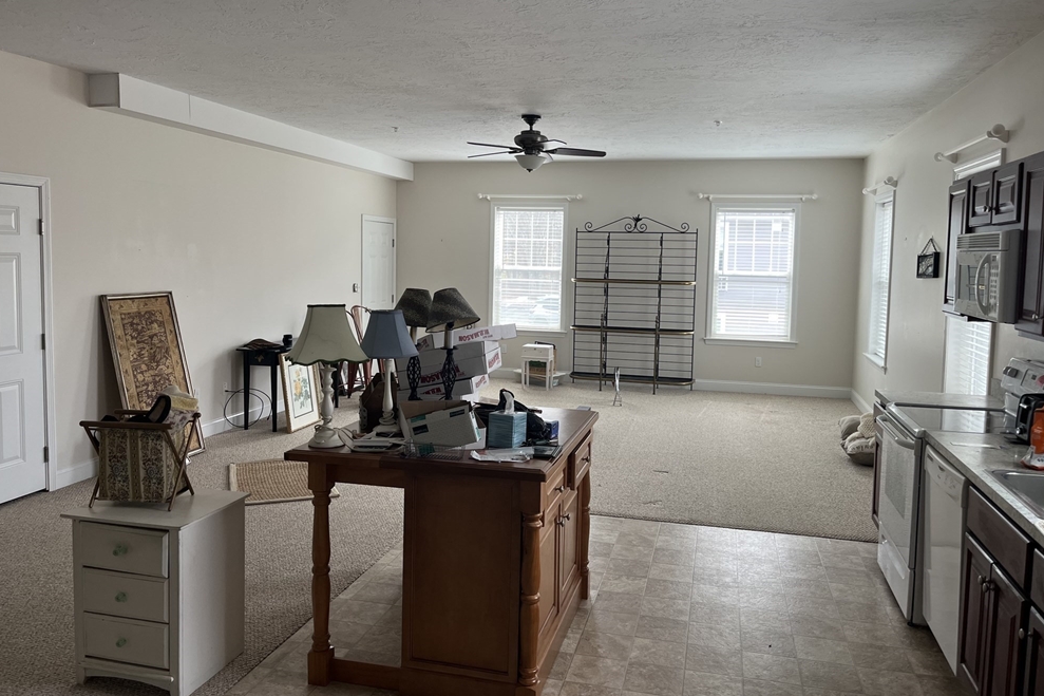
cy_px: 315
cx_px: 527
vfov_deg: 46.3
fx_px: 812
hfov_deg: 65.5
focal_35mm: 28
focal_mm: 5.1
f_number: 1.6
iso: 50
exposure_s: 1/120
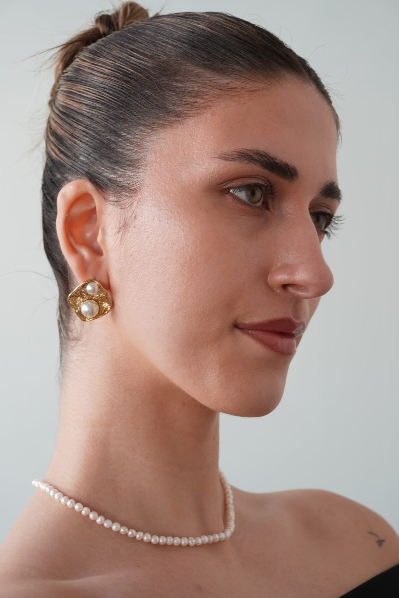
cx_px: 200
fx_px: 923
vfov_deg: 35.9
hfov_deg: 24.4
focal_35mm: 56
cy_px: 299
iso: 80
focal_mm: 37
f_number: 6.3
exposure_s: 1/40
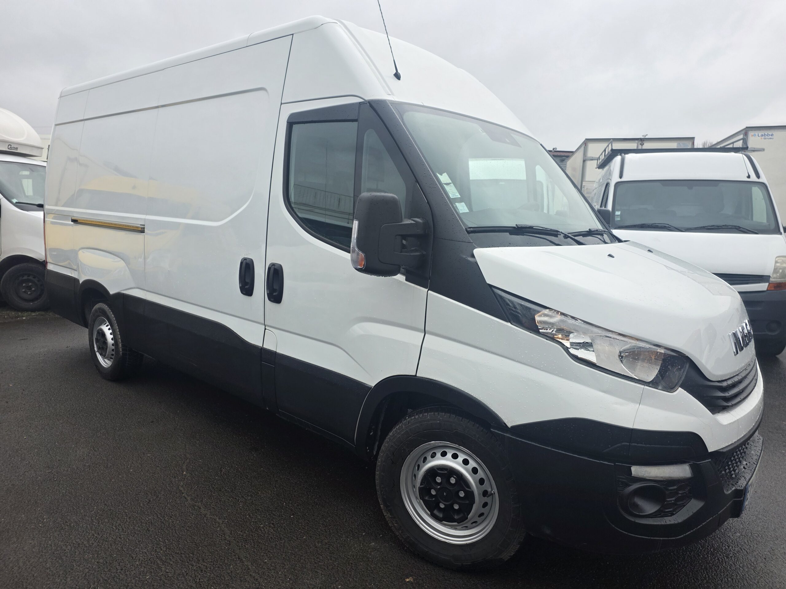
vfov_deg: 58.9
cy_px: 294
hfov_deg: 73.9
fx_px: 522
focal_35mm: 23
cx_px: 393
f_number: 1.7
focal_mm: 6.25
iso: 40
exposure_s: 1/359
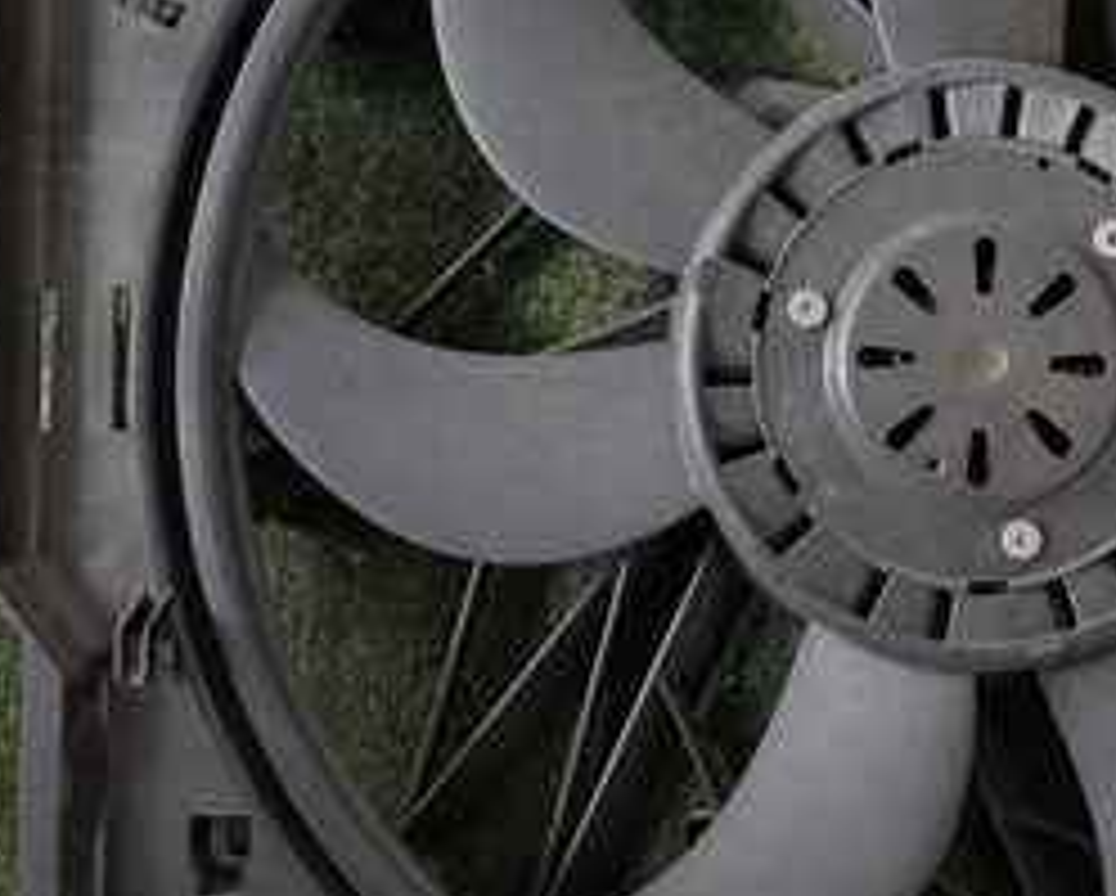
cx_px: 990
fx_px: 1951
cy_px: 356
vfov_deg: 25.8
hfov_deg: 30.6
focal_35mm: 59
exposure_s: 1/60
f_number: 2.8
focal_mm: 4.5
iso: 200
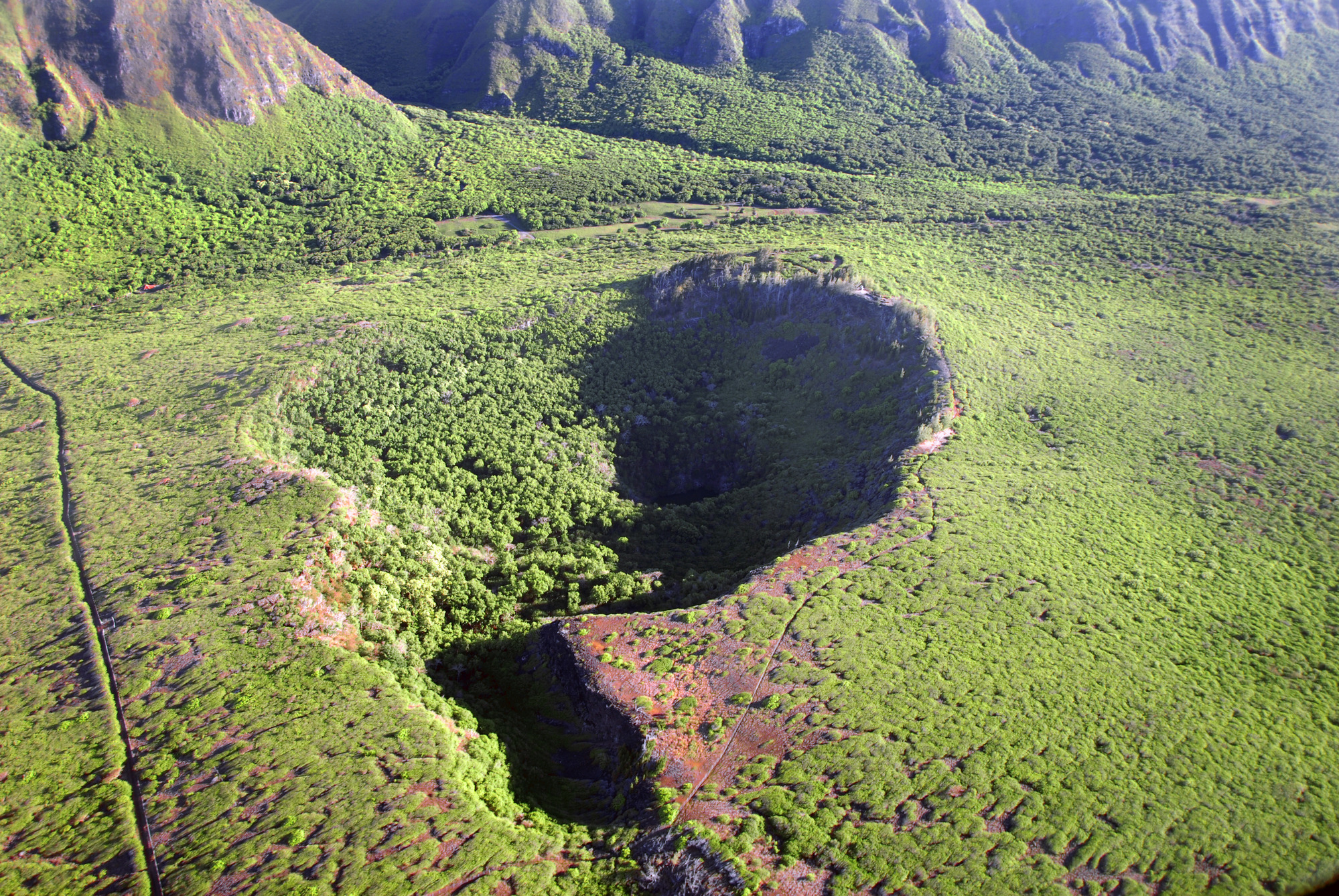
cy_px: 448
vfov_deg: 40.1
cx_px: 670
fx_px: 1229
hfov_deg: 57.2
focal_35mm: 33
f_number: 4
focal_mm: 22
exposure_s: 1/80
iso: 100
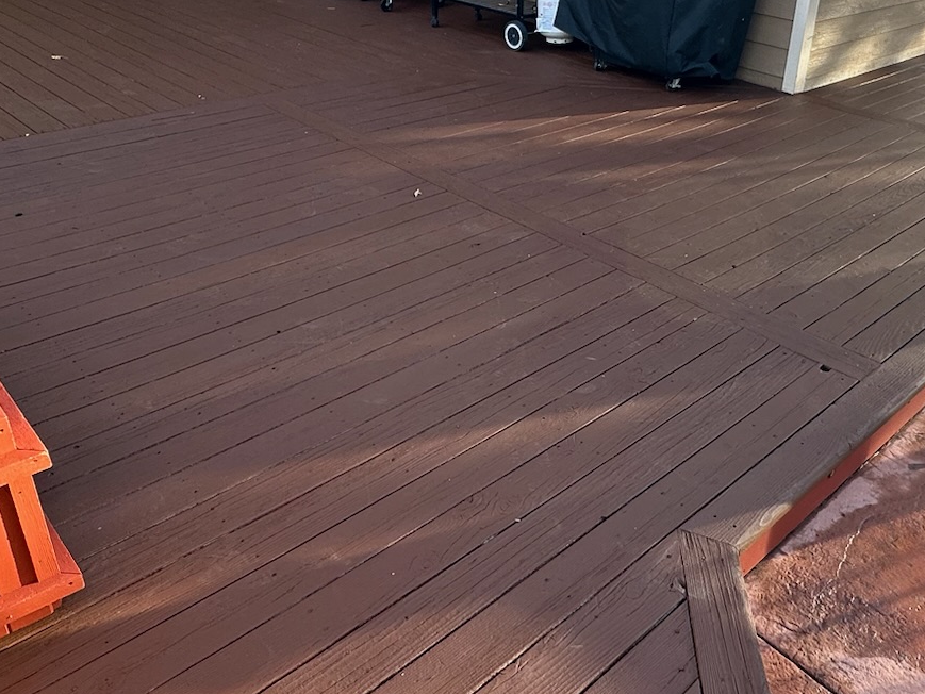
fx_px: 882
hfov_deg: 54.6
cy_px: 288
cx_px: 592
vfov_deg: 42.8
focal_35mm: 33
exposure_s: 1/99
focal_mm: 2.22
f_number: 2.2
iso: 50
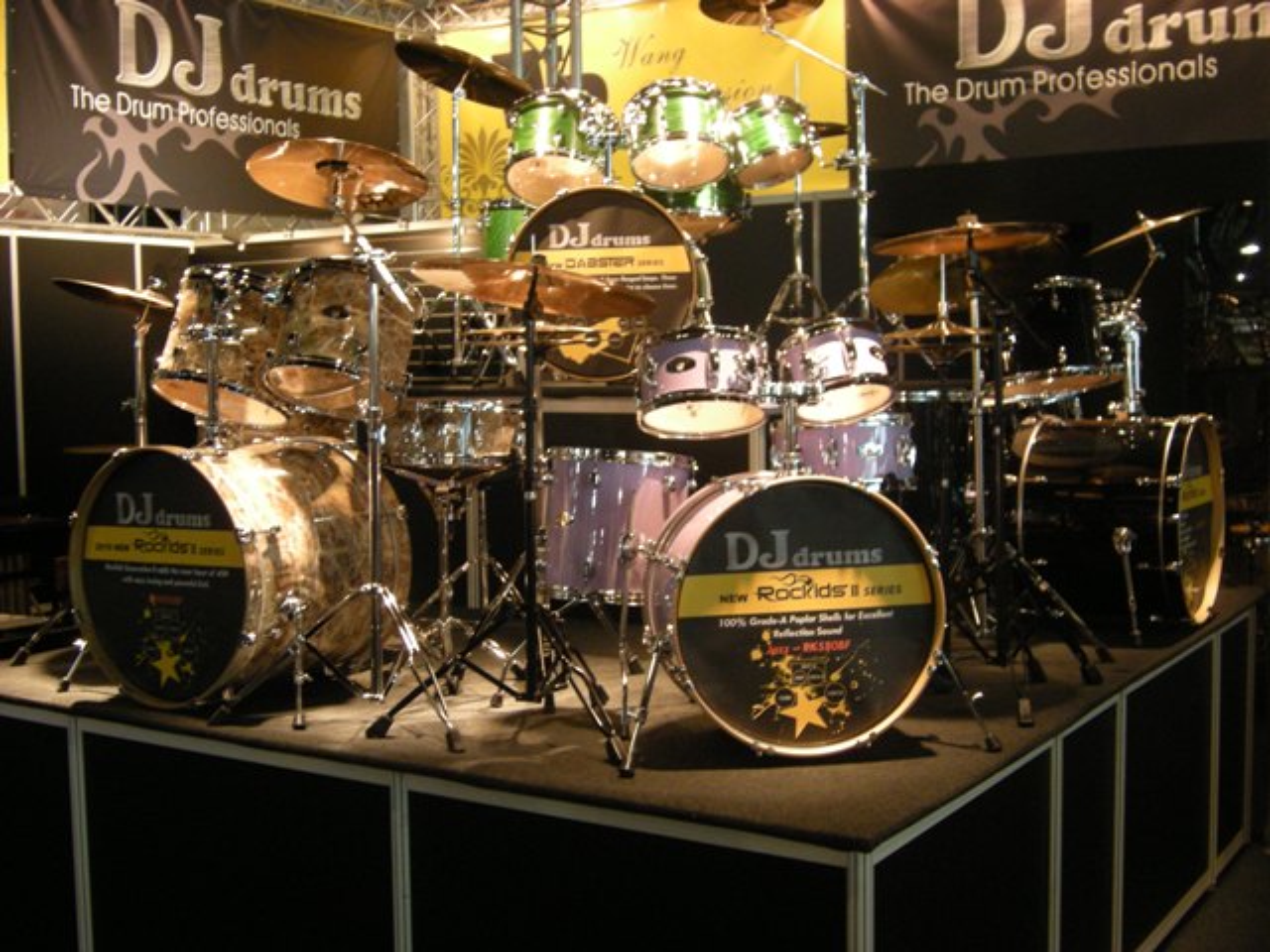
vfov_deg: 32.2
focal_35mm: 45
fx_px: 1651
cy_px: 476
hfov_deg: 42.1
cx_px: 635
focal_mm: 7.5
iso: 235
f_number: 3.5
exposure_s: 1/52.4
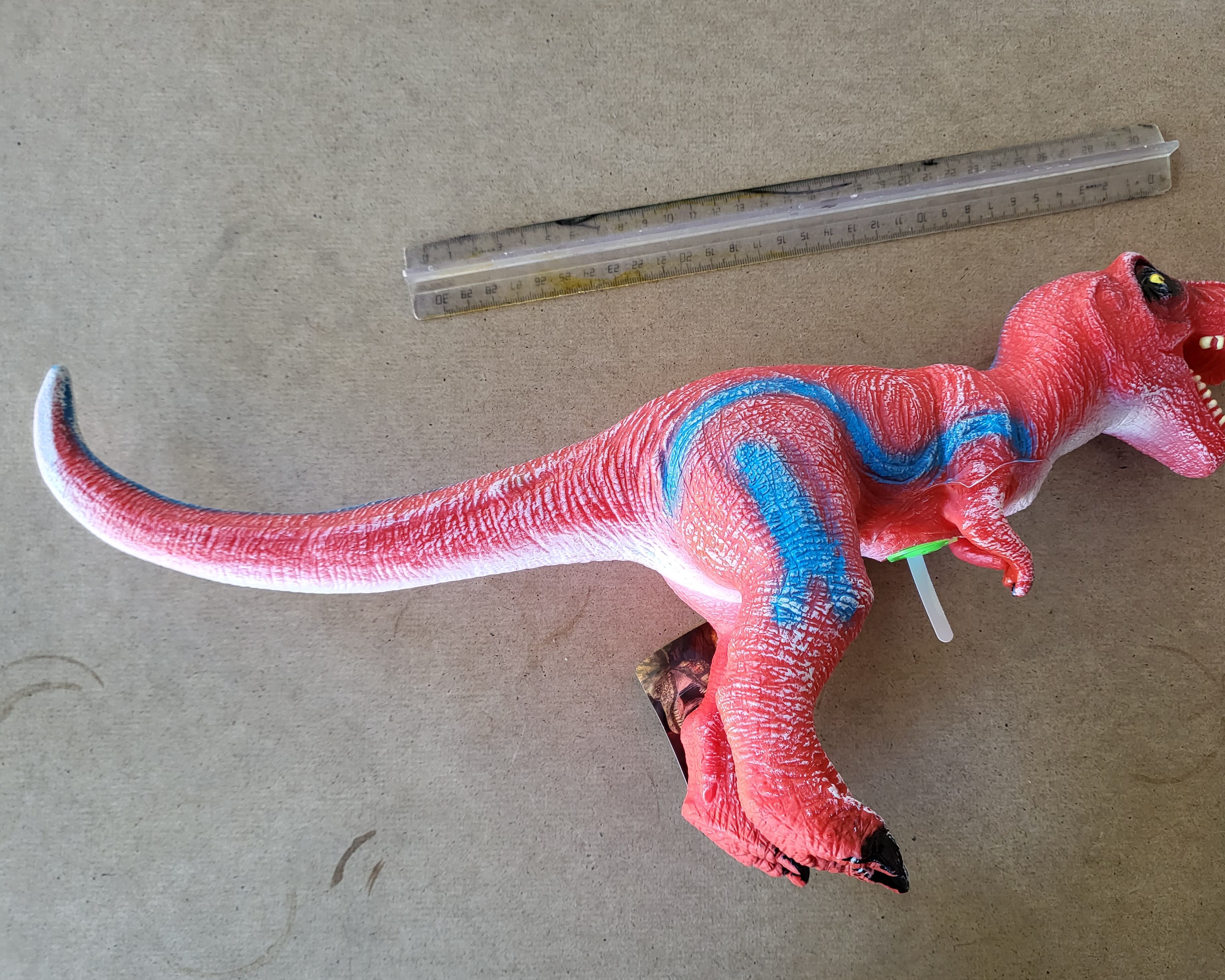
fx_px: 1015
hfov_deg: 62.1
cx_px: 674
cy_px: 501
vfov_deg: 51.5
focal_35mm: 28
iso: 125
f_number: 1.8
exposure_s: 1/100
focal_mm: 4.25
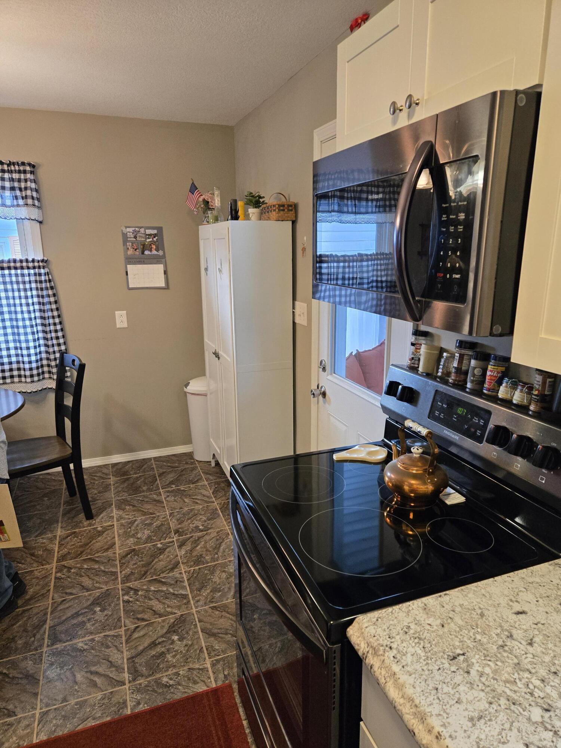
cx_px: 280
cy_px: 374
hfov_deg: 58.9
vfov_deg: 73.9
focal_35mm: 23
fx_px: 497
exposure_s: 1/120
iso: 320
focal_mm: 5.4
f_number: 1.8
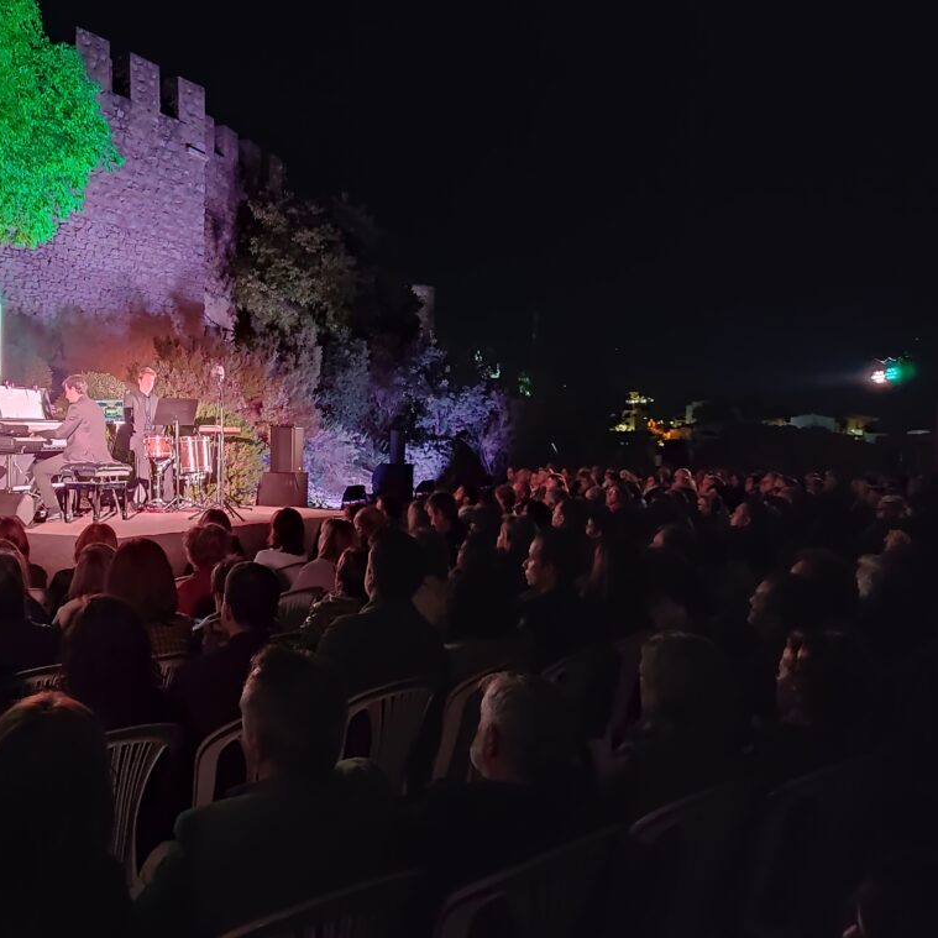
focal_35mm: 31
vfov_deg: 52.5
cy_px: 465
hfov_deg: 51.5
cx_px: 309
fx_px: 950
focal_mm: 4.74
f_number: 1.79
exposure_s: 1/17
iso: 6436
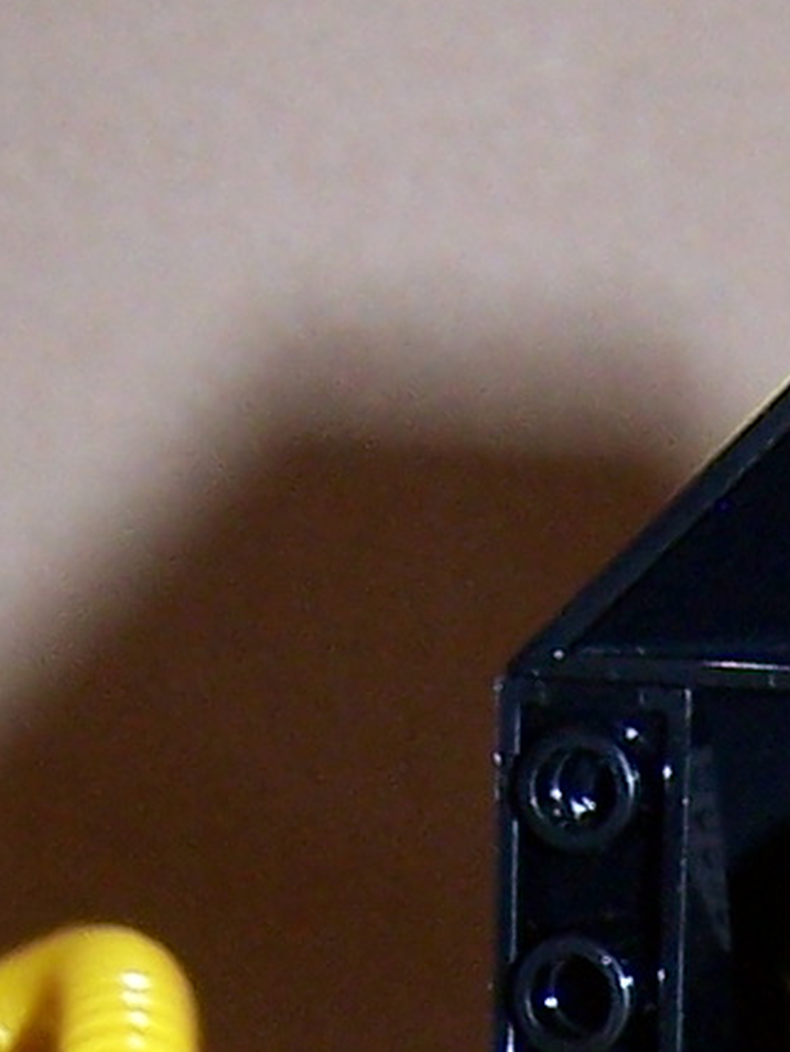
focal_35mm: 228
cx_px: 910
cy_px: 2082
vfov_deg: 8.3
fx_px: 6934
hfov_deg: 6.5
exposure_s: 1/60
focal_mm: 6.3
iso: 140
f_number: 2.8
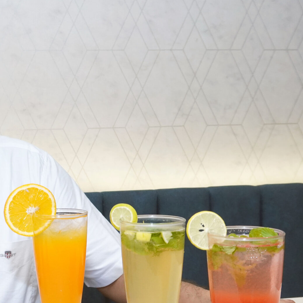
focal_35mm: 66
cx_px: -9
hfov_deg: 24.7
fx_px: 654
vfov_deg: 26.0
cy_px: 182
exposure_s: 1/160
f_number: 5.6
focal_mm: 21
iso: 2000
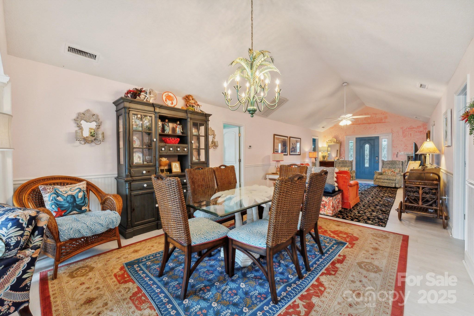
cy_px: 158
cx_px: 237
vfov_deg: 81.2
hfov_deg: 104.3
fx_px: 184
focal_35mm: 14
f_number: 8
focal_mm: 14
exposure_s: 1/125
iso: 1000
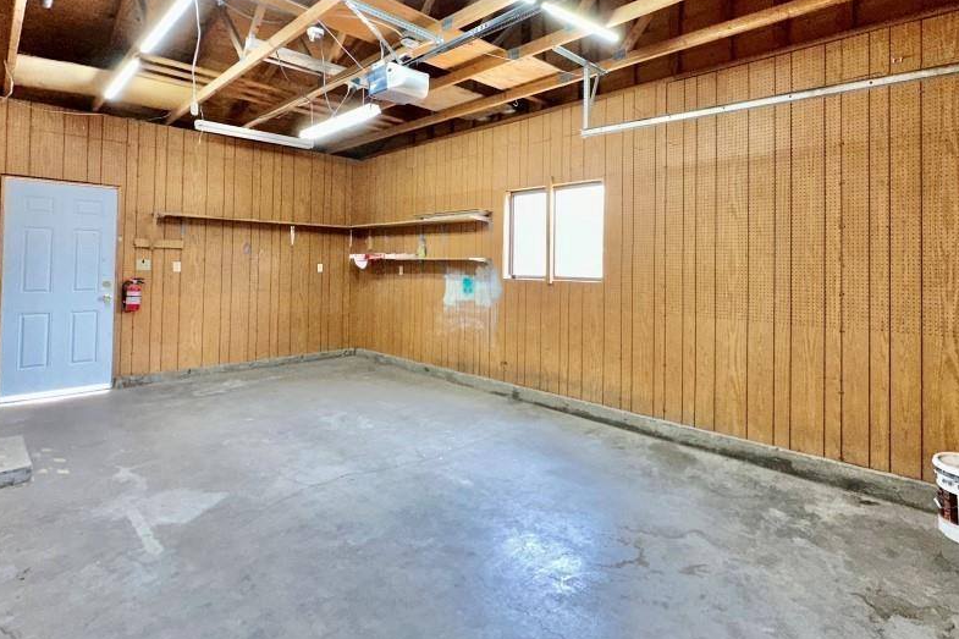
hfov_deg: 86.6
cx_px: 533
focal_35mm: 19
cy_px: 254
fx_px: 506
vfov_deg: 63.9
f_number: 2.2
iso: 200
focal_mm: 2.22
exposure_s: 1/60
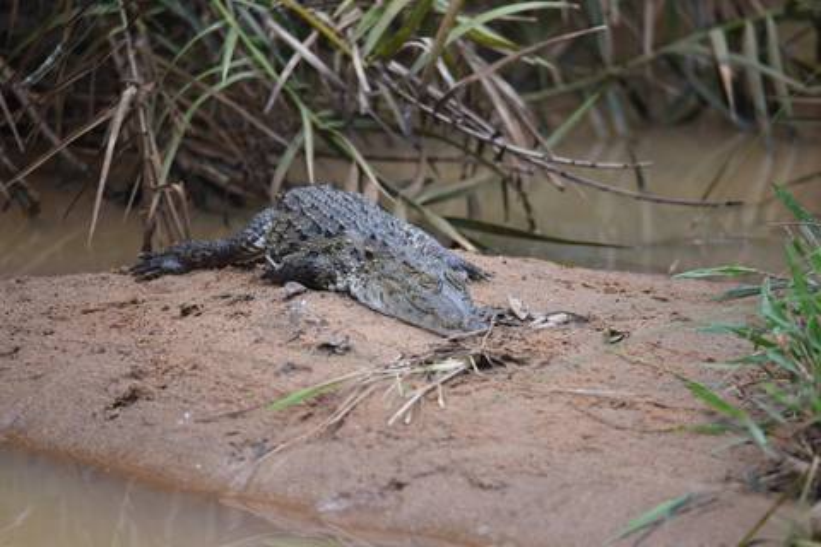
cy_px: 274
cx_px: 410
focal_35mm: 600
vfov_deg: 2.3
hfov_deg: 3.4
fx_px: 13682
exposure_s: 1/250
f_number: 6.3
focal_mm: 600
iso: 720
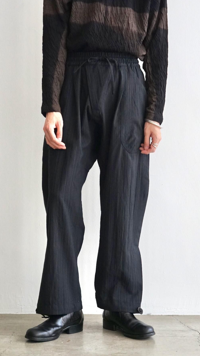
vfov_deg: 40.6
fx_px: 481
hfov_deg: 23.5
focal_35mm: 51
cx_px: 97
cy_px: 179
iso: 1600
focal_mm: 48
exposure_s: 1/160
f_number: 4.5
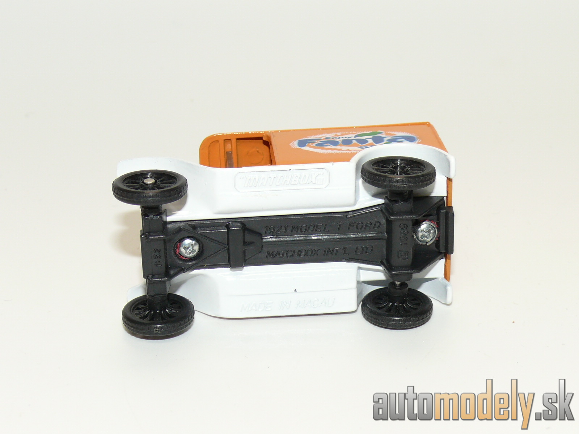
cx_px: 290
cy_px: 217
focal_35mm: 82
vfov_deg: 18.0
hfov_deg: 23.8
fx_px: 1372
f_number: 4
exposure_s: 1/30
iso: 100
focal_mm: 12
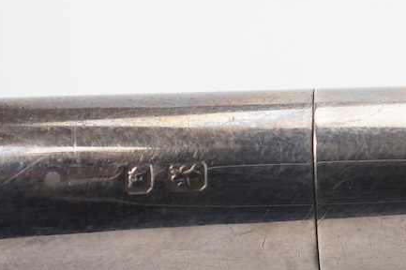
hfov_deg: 17.0
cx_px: 433
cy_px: 173
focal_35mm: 117
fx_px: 1318
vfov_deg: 11.7
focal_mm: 30
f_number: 18
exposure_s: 1/100
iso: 400
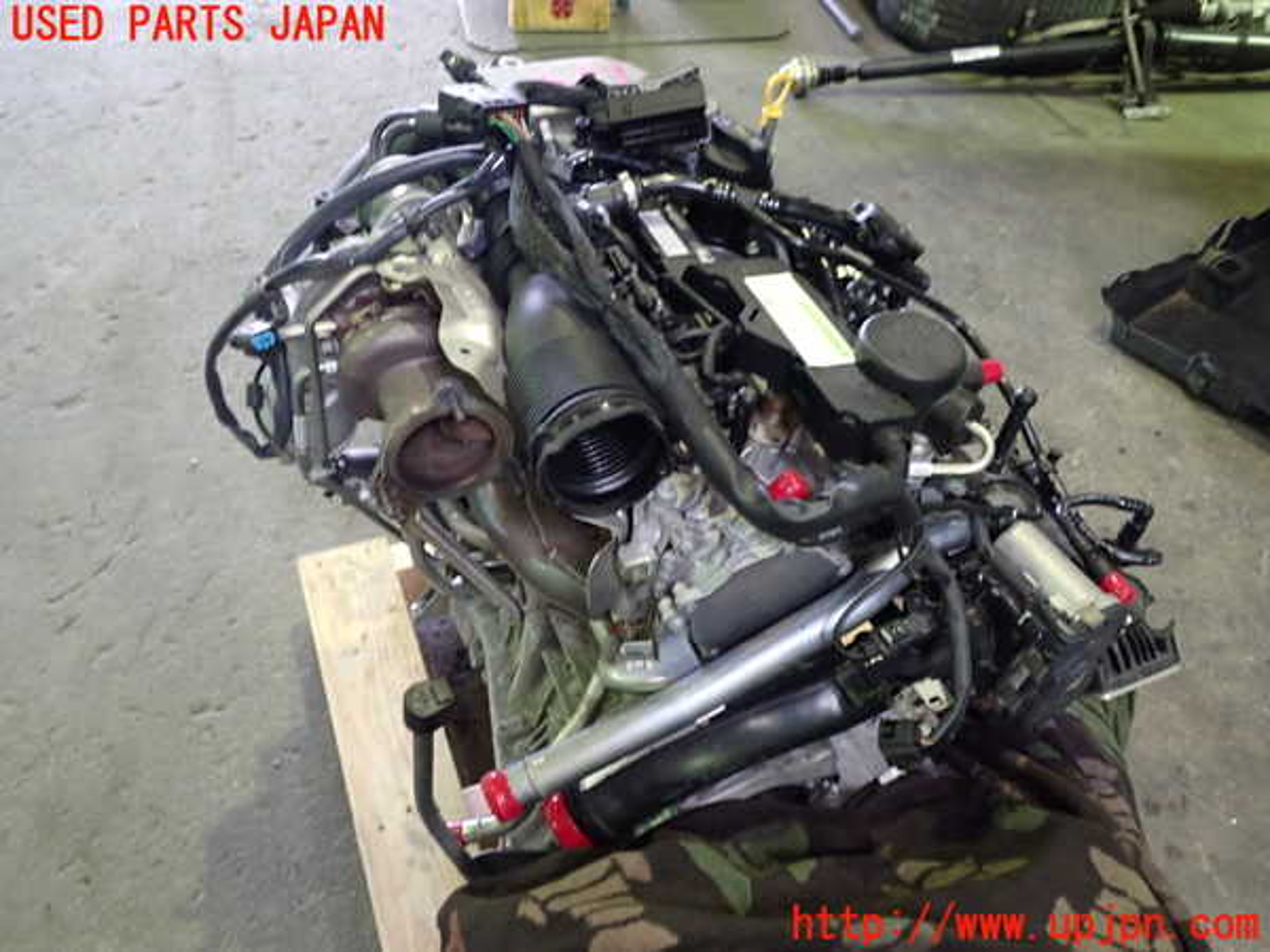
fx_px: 1101
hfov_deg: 60.0
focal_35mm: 30
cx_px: 635
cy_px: 476
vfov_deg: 46.8
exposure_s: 1/25
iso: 800
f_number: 2.3
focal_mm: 5.4
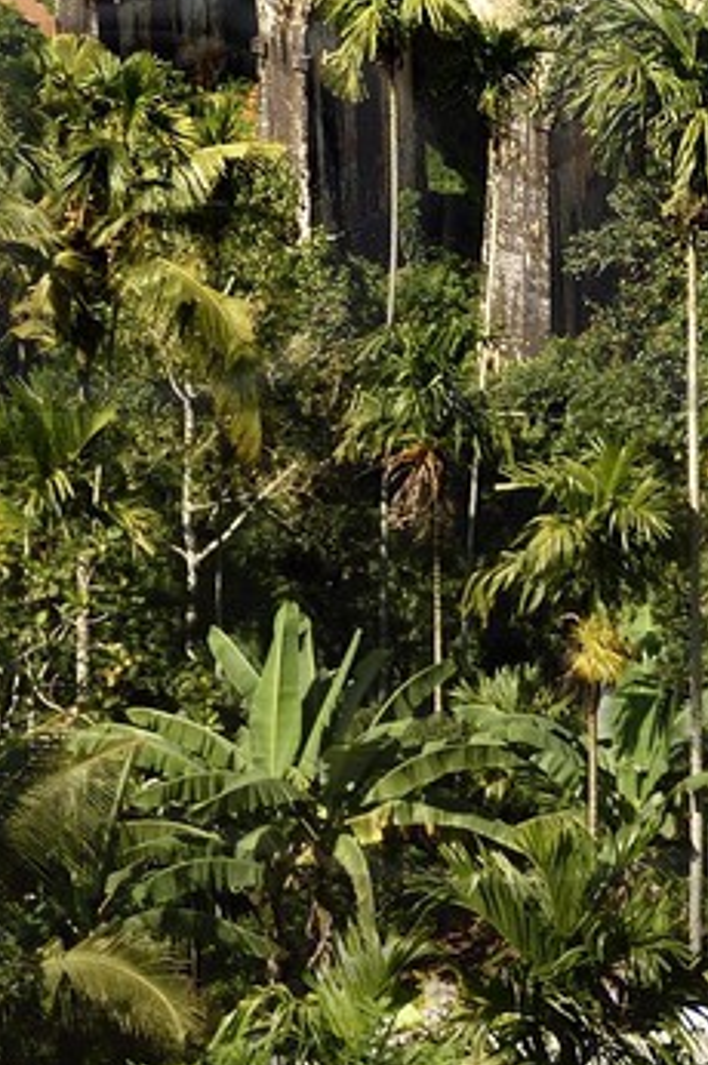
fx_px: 5468
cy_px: 37
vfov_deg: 11.0
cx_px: 494
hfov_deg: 7.4
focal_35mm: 185
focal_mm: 40
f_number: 13
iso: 400
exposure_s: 1/400
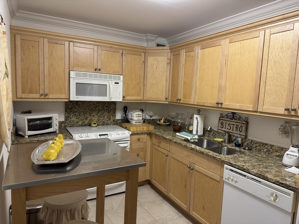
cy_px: 112
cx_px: 150
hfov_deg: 71.6
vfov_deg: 56.8
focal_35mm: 24
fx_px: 207
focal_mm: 6.76
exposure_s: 1/60
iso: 200
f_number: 1.78
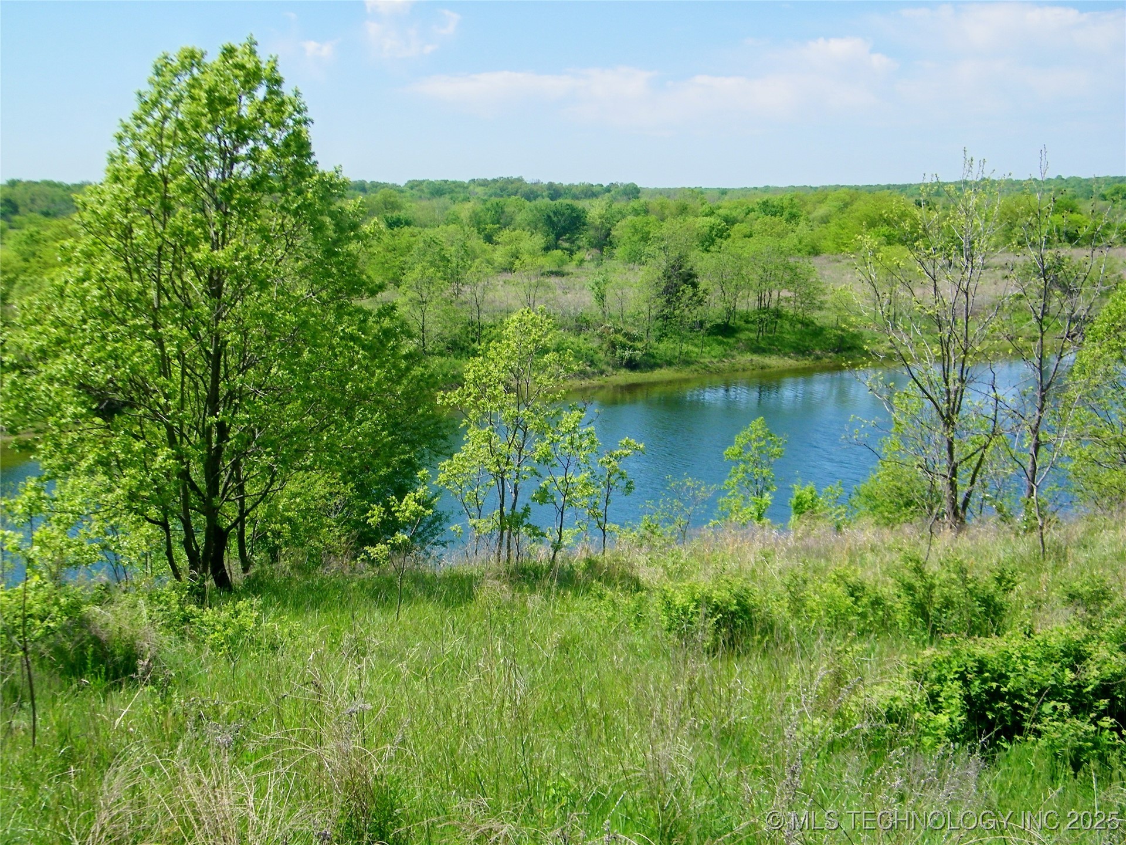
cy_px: 422
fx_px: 1464
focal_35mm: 45
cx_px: 563
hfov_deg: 42.1
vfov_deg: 32.2
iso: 80
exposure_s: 1/160
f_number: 7.8
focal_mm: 8.1
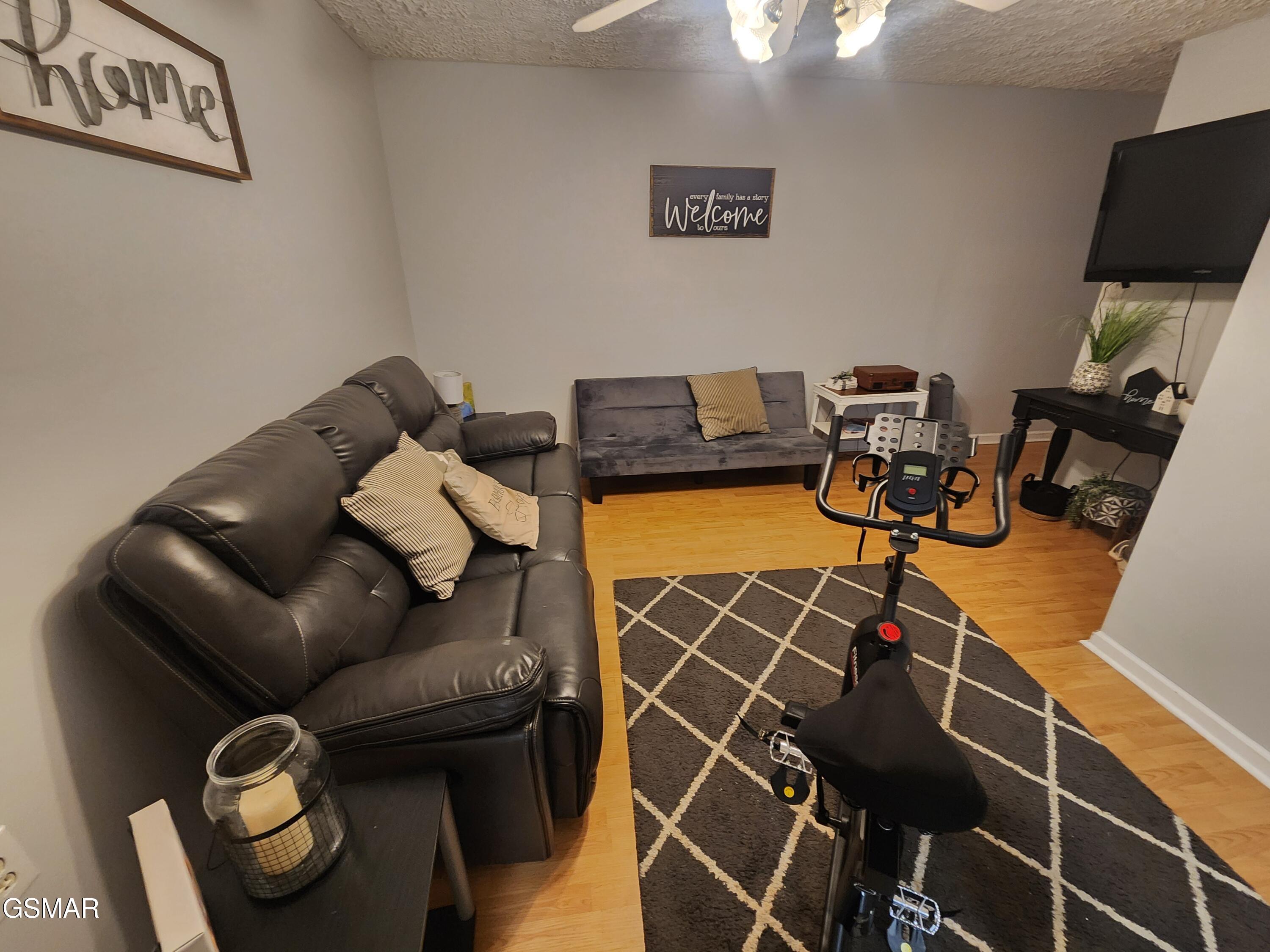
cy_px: 476
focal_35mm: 13
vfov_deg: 89.9
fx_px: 477
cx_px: 635
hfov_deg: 106.2
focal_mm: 2.2
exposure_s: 1/30
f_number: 2.2
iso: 320
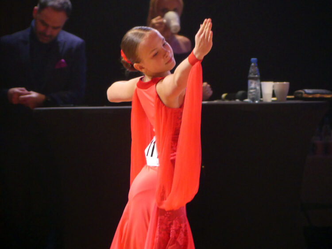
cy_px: 124
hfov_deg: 3.8
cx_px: 166
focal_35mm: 515
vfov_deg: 2.9
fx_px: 4941
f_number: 2.8
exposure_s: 1/125
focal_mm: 92.7
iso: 800
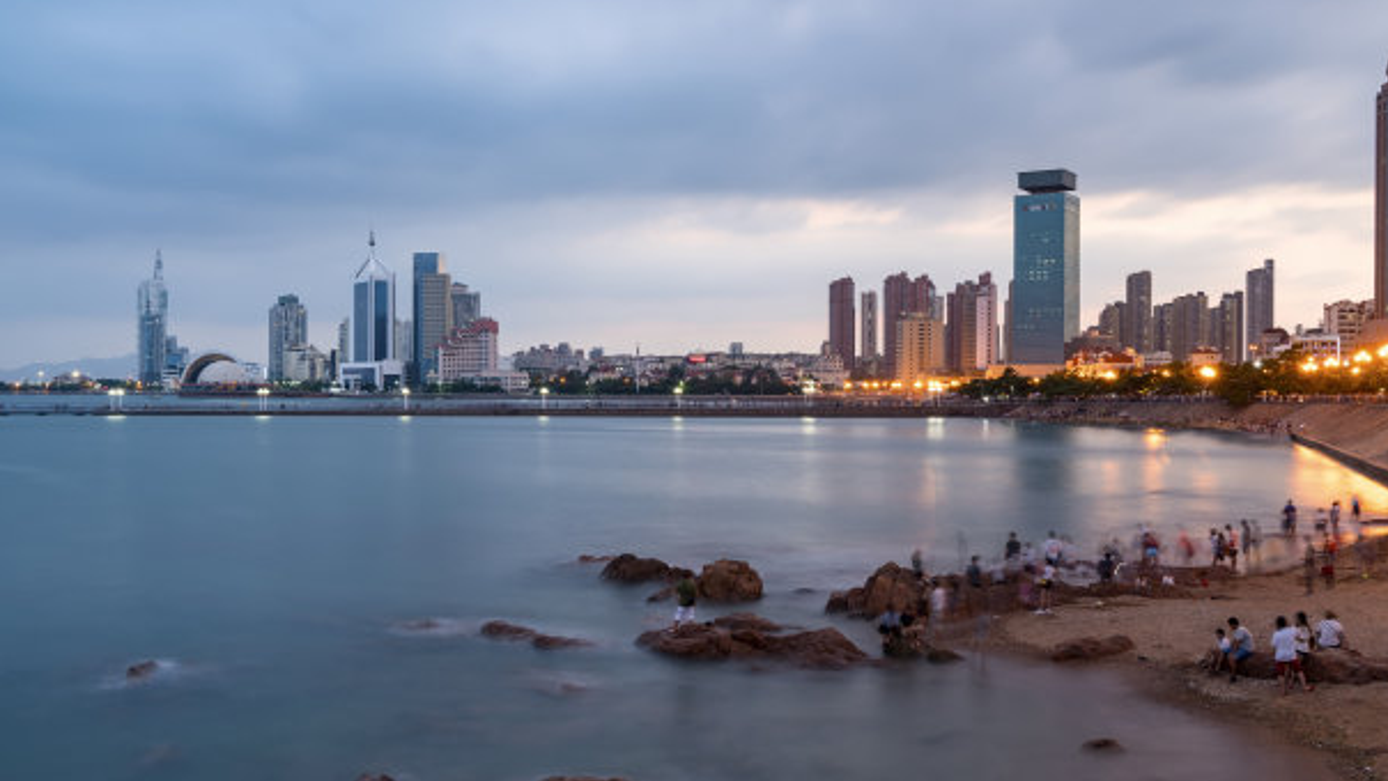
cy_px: 404
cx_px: 701
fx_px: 1288
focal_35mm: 35
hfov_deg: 56.6
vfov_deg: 33.7
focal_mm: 33
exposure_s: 4
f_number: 11
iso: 100
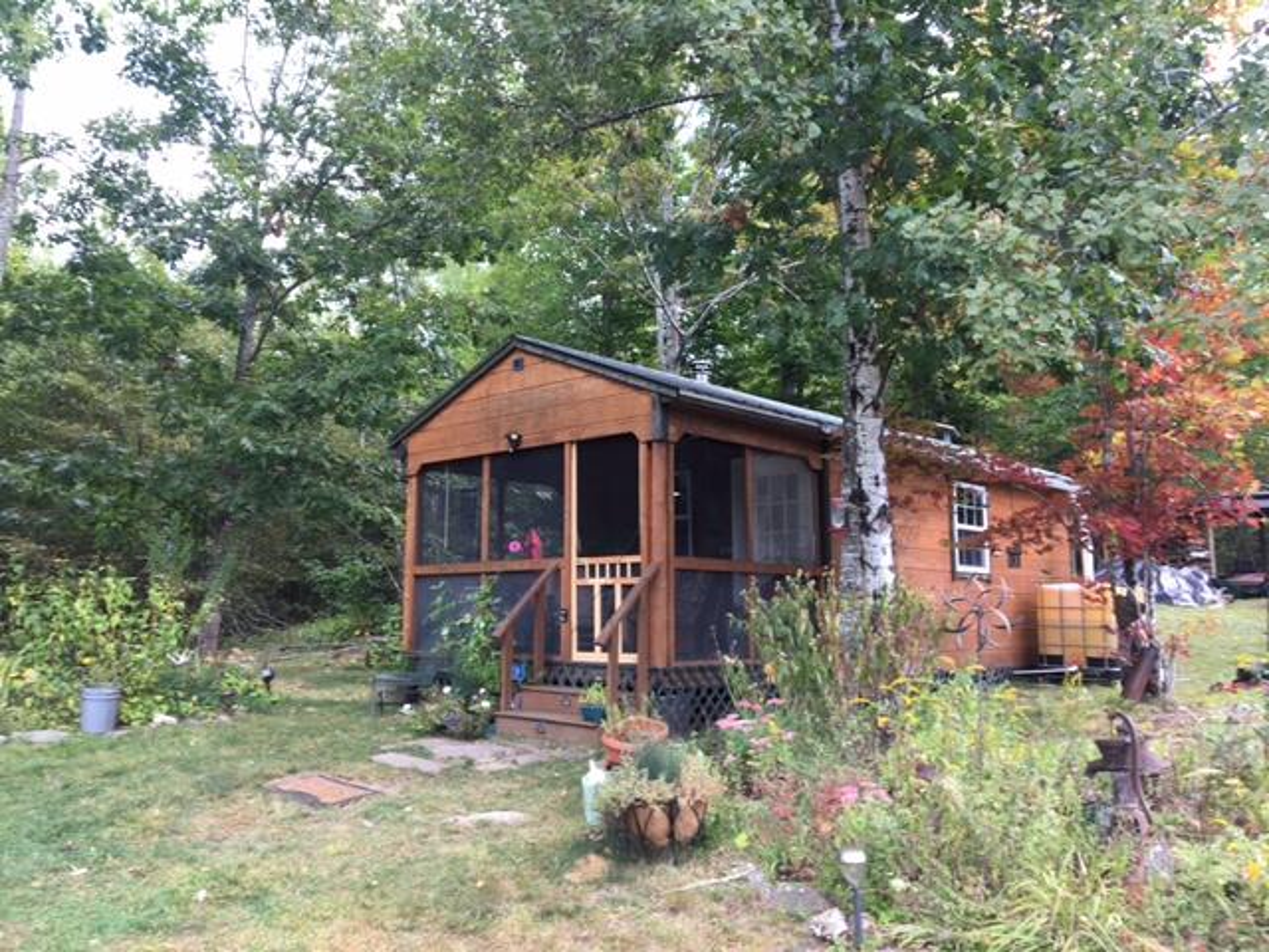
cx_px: 634
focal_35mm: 29
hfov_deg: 61.7
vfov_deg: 48.2
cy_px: 476
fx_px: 1063
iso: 25
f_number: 2.2
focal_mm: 4.15
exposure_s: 1/120
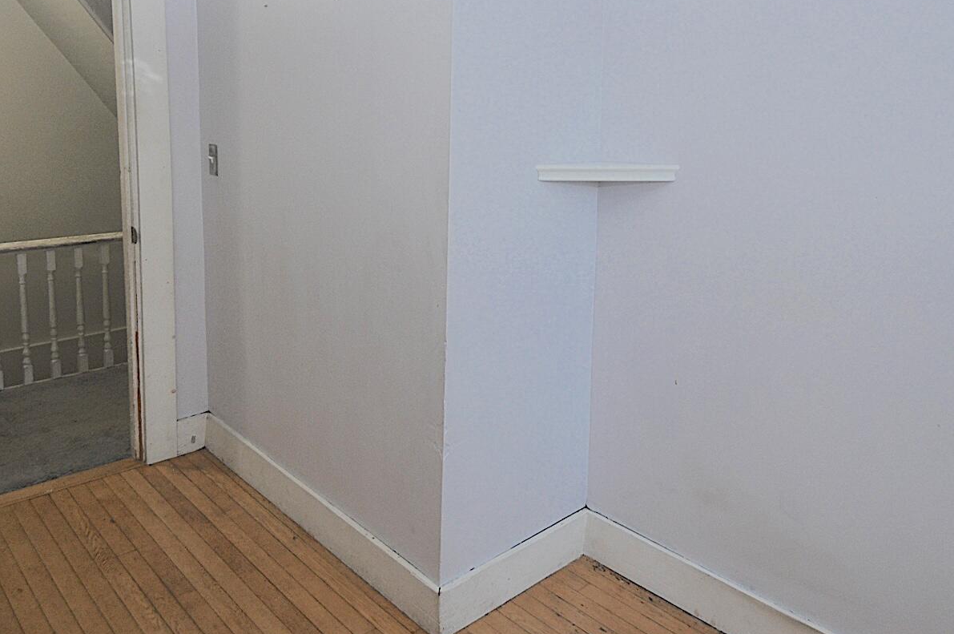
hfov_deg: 67.3
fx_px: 715
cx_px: 525
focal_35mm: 27
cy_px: 174
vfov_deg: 46.4
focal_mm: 10
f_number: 3.5
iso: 200
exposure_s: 1/60
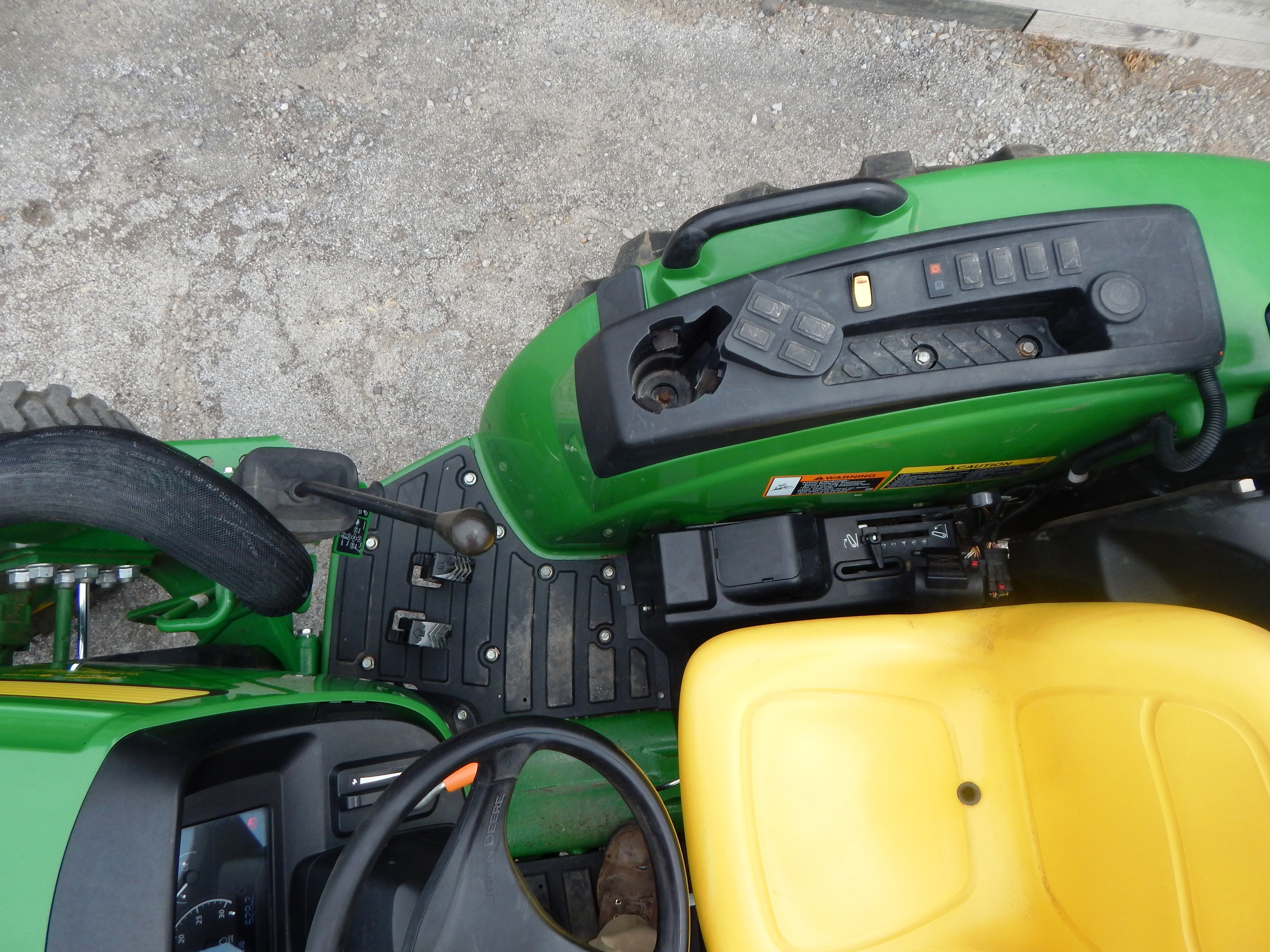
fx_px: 807
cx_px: 635
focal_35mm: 22
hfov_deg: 76.4
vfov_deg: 61.1
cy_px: 476
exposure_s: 1/800
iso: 125
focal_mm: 4
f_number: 3
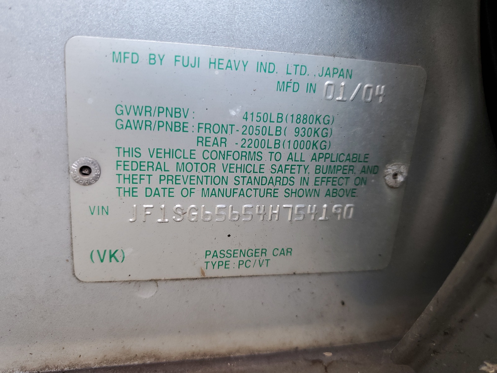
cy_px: 186
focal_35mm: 26
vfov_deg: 53.1
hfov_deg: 67.3
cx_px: 248
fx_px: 373
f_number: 1.5
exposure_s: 1/120
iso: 78
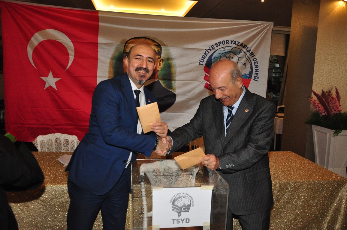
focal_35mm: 27
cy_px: 115
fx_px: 260
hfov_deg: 67.4
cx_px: 174
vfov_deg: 47.8
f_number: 3.5
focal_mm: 18
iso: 2000
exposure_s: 1/125
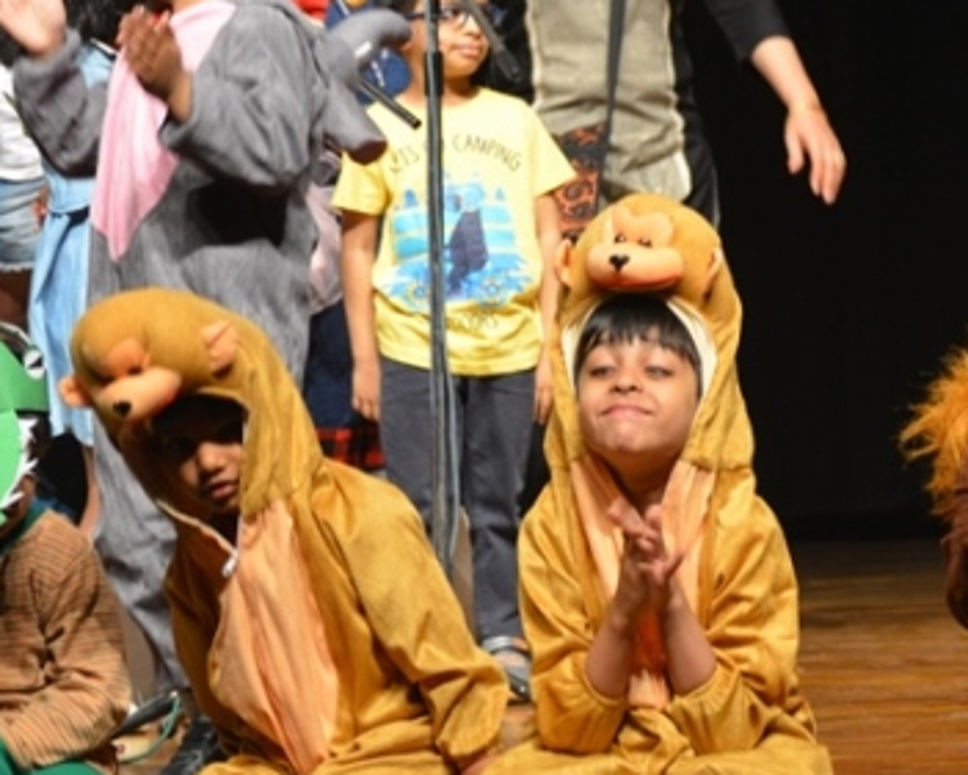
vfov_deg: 7.0
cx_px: 990
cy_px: 638
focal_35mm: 222
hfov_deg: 8.6
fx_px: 6362
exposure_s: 1/60
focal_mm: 60
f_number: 4
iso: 800
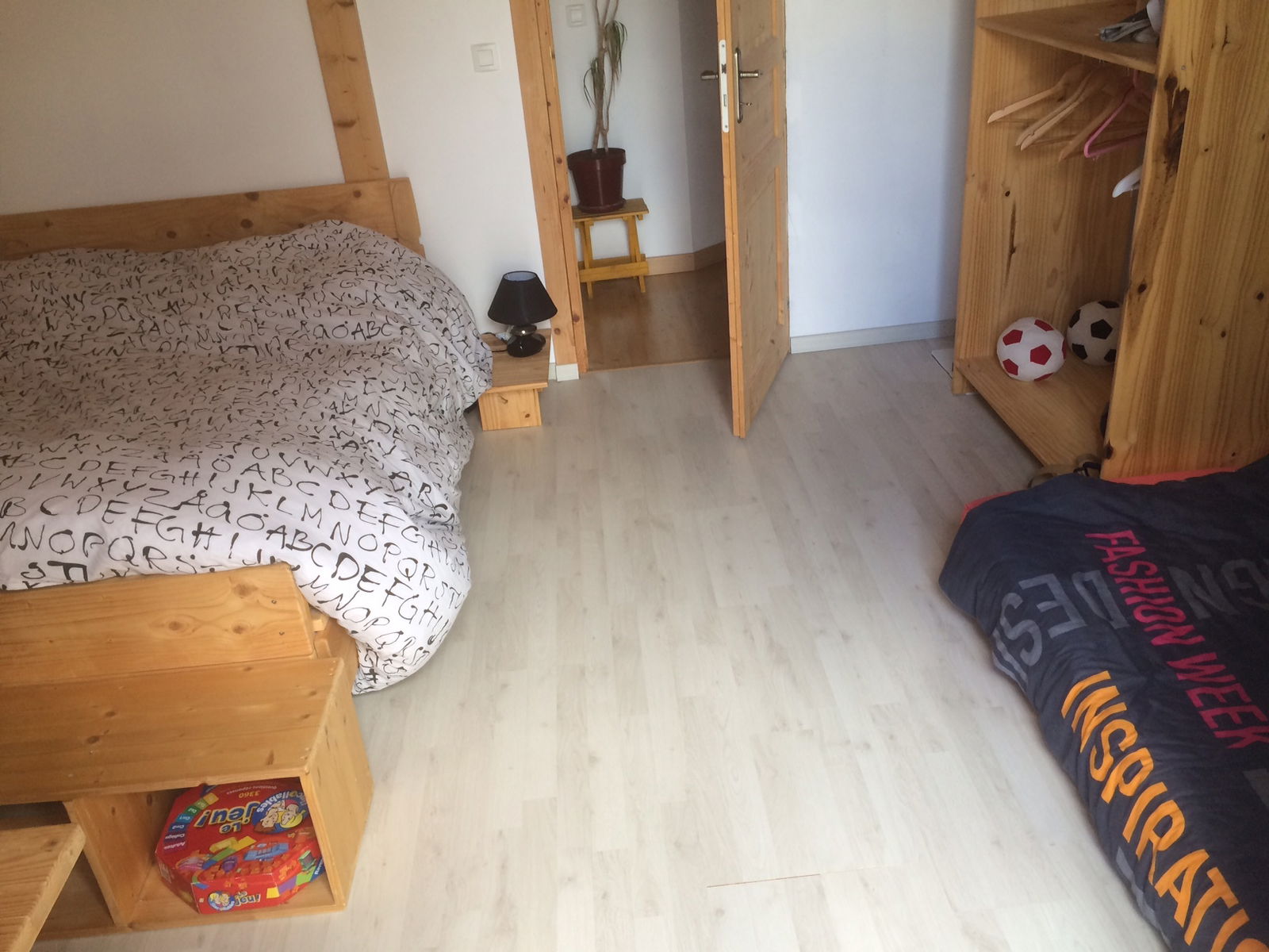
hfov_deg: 61.7
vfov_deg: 48.2
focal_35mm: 29
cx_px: 634
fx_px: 1063
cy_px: 476
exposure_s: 1/33
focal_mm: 4.15
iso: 32
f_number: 2.2
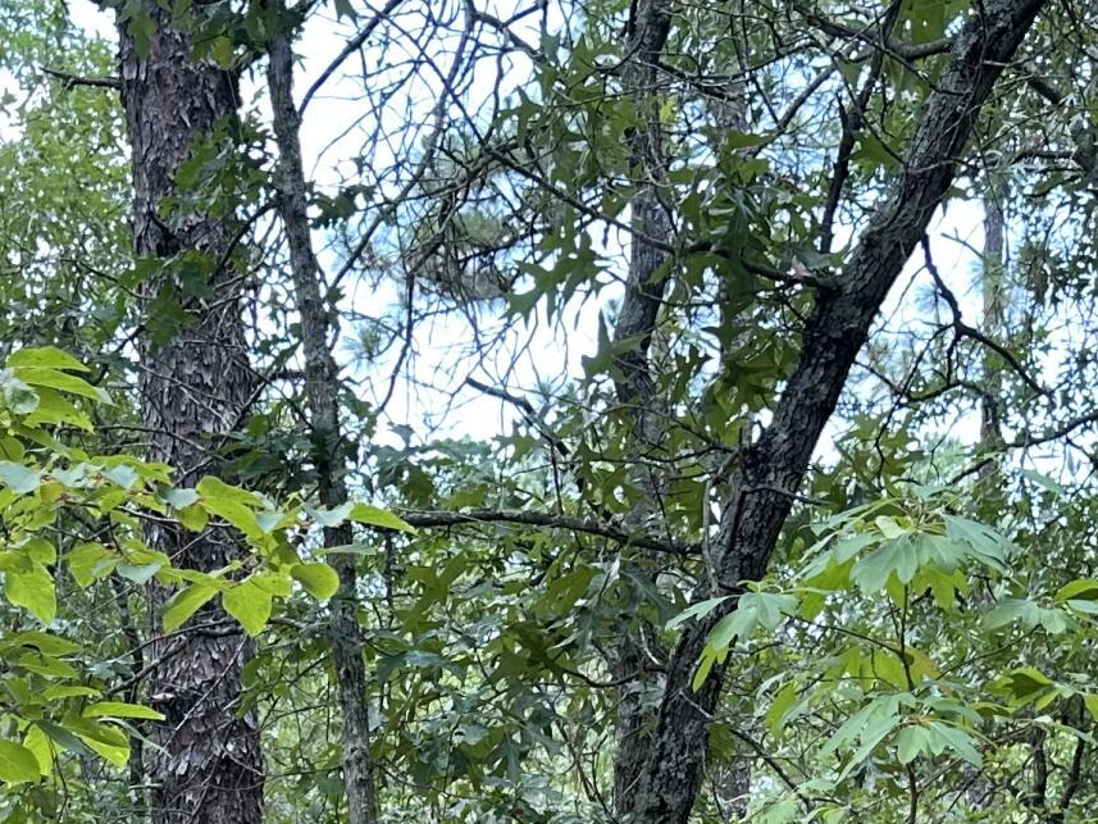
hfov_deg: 23.1
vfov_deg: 16.0
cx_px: 291
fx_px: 2665
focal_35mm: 84
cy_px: 1270
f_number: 1.78
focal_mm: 6.86
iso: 80
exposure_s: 1/202
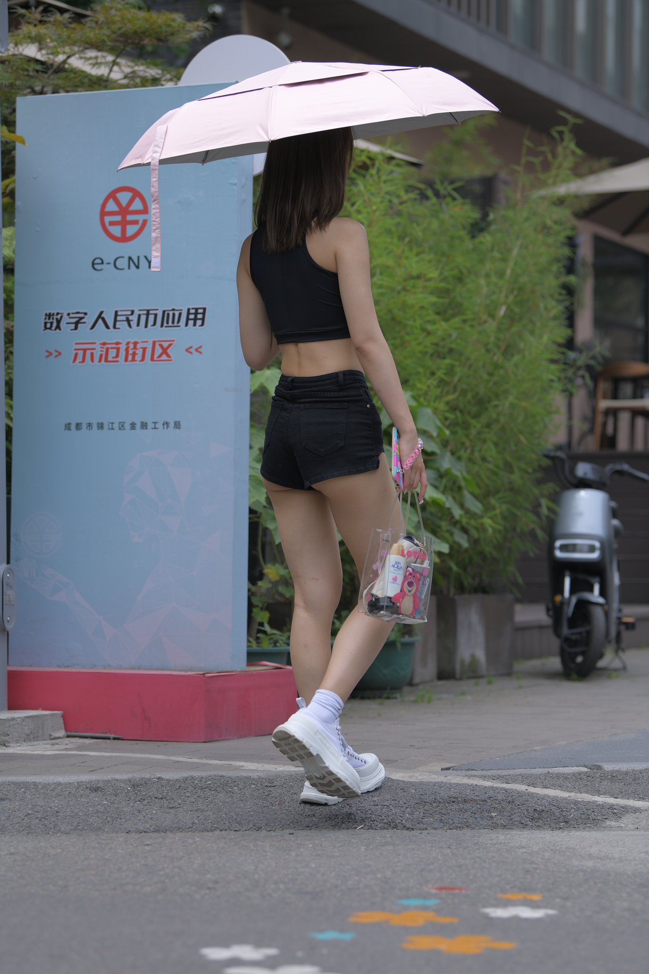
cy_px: 487
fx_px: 2704
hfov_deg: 13.7
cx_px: 324
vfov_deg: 20.4
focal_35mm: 100
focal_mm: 100
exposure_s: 1/800
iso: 125
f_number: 4
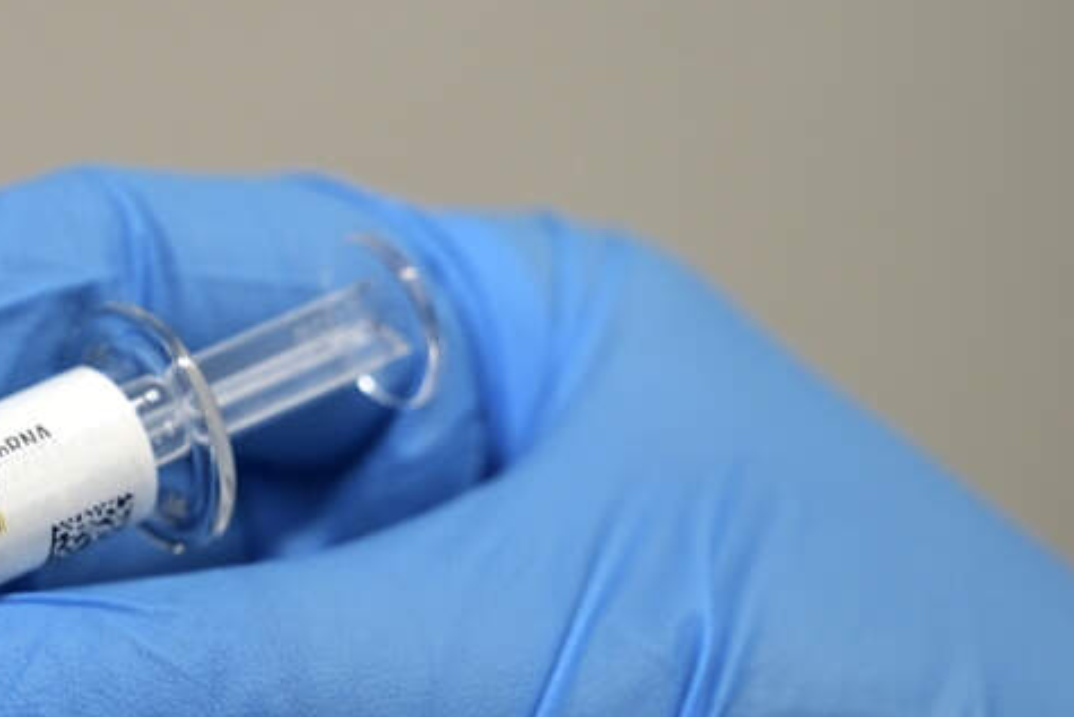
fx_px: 4506
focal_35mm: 151
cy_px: 586
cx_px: -63
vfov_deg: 9.1
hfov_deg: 13.4
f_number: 5.6
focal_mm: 70
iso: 1600
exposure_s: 1/200
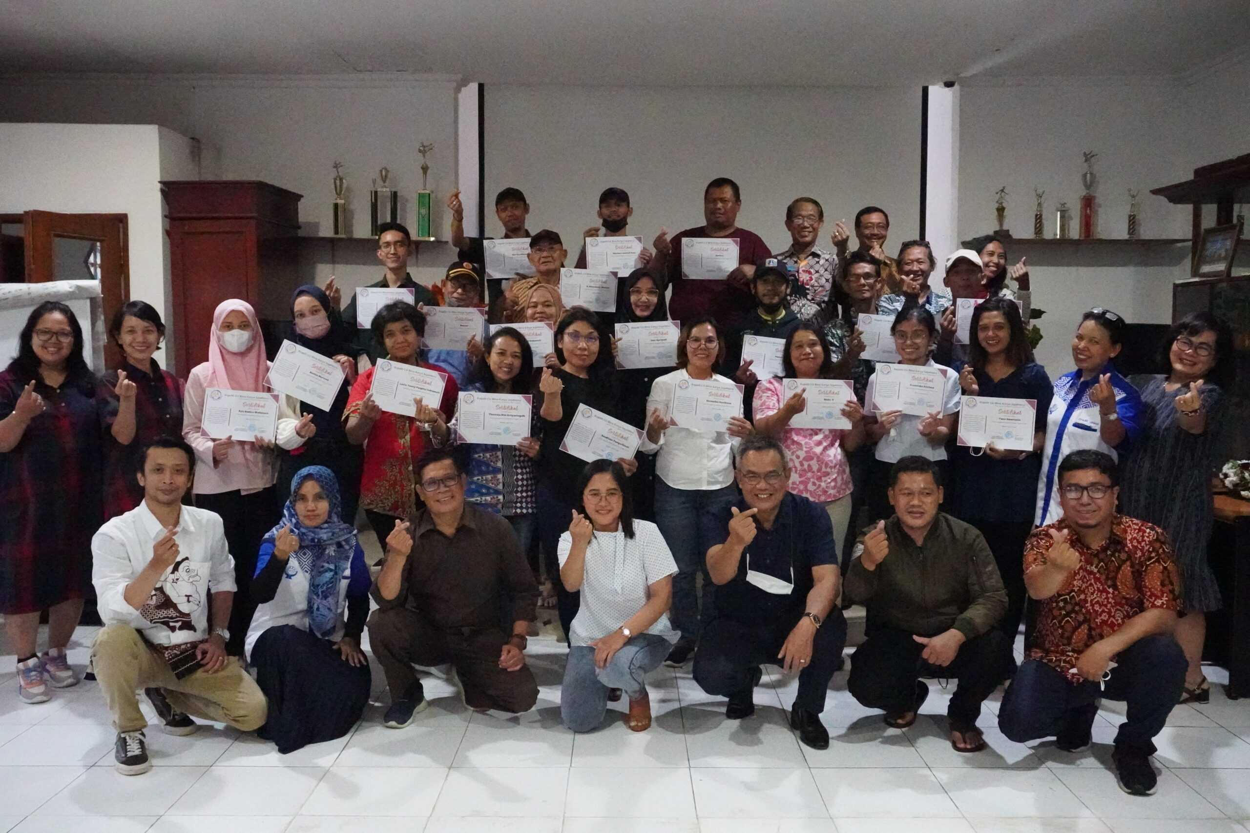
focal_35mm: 32
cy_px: 416
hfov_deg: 59.5
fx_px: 1094
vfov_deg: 41.7
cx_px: 625
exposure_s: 1/125
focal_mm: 21
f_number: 6.3
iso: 32000
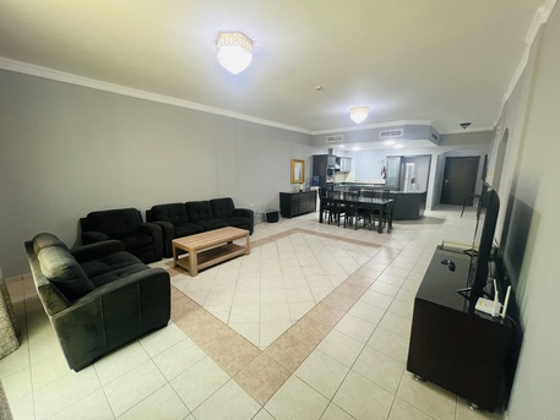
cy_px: 210
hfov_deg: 106.2
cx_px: 280
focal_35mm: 13
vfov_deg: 89.9
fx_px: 210
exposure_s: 1/50
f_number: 1.8
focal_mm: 1.57
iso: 160
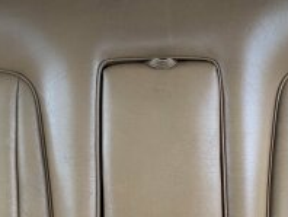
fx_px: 700
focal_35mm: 84
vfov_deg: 17.5
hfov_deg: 23.3
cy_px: 175
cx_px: 137
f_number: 1.8
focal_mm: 4.25
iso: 40
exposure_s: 1/122
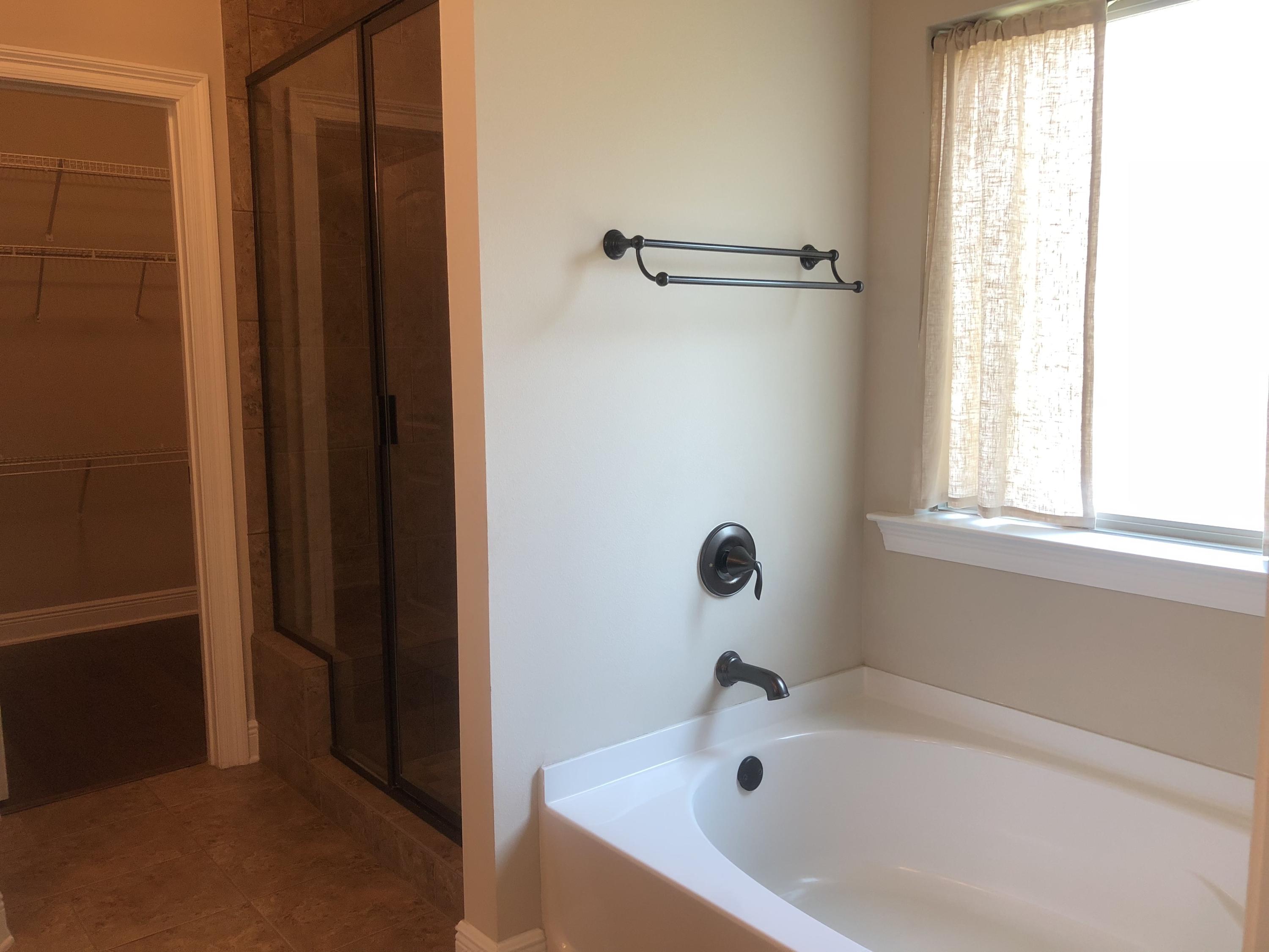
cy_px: 476
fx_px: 1026
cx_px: 634
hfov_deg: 63.4
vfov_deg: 49.7
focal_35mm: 28
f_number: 1.8
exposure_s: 1/30
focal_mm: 3.99
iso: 32
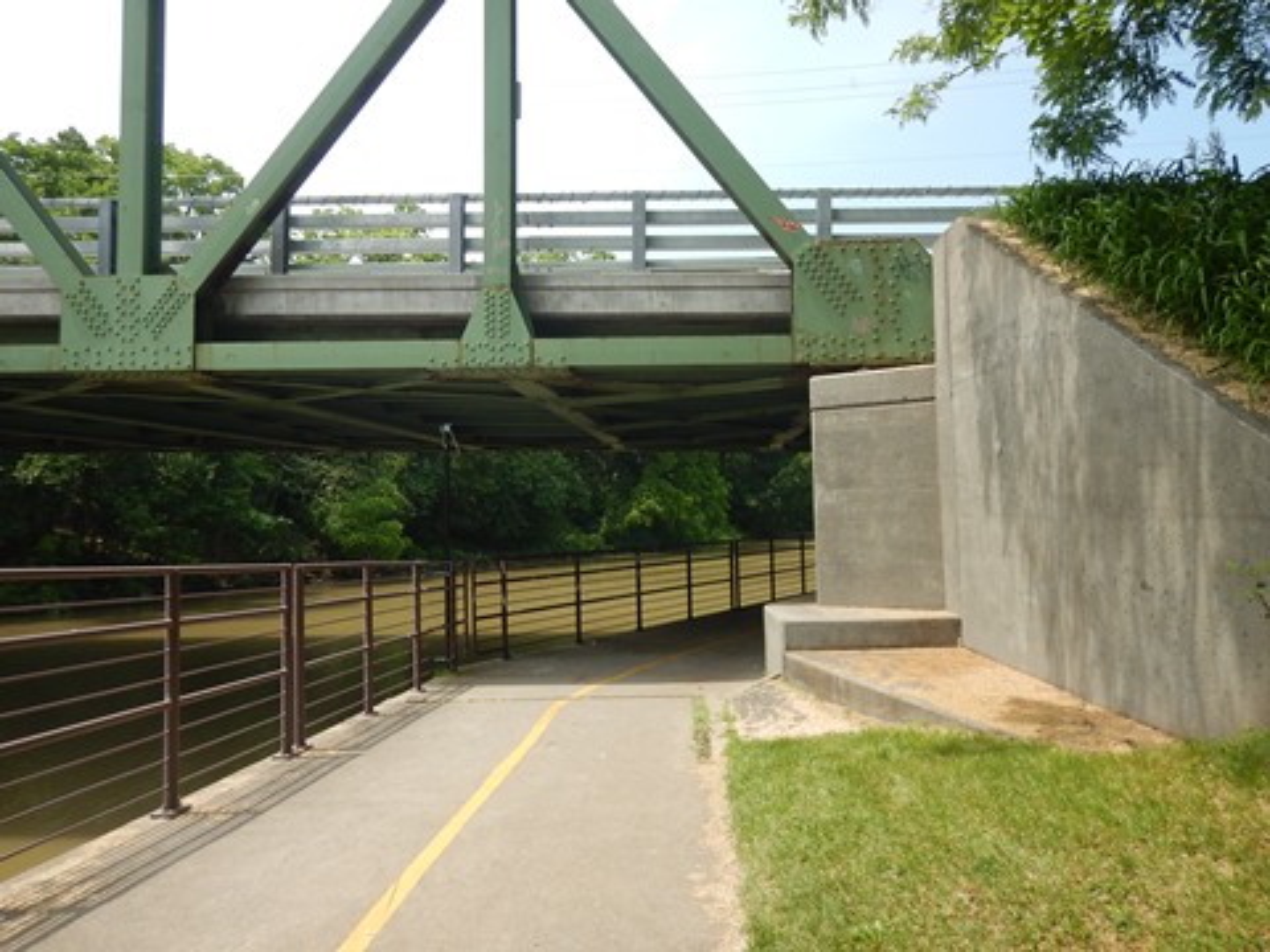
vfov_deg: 56.8
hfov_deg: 71.6
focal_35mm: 24
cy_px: 476
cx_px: 635
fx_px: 881
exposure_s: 1/1000
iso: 125
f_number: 2.8
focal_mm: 4.3
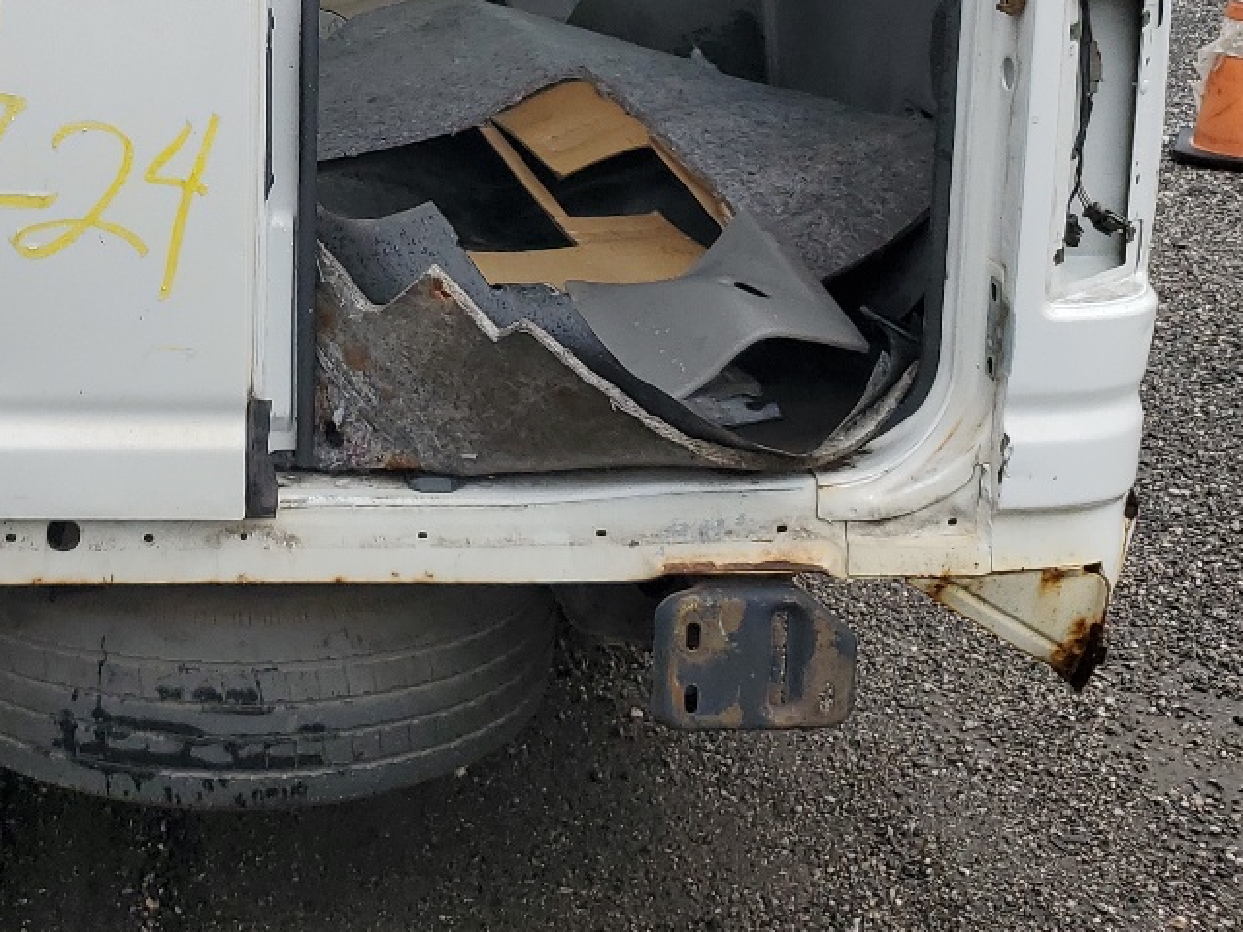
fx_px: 2334
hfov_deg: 29.1
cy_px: 25
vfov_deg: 21.9
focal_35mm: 65
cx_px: 219
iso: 50
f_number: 1.5
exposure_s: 1/2500
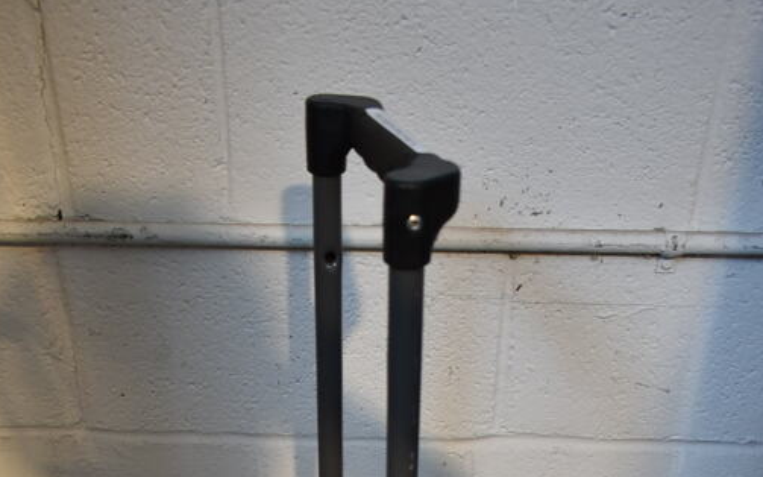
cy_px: 665
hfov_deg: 40.3
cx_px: 376
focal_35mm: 50
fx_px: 1039
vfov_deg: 22.3
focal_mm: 18
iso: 560
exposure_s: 1/30
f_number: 3.5
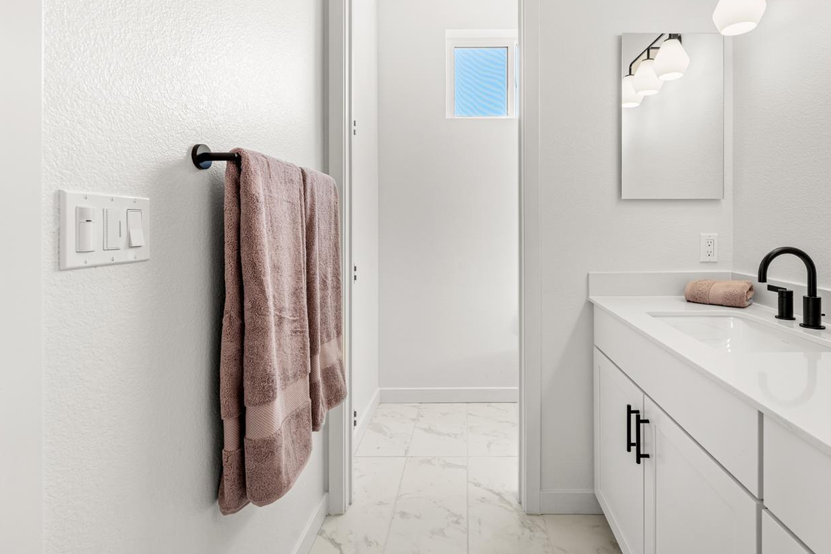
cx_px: 467
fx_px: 392
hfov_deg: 92.8
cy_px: 222
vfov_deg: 69.8
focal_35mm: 17
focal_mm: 14
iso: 160
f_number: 9
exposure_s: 1/5
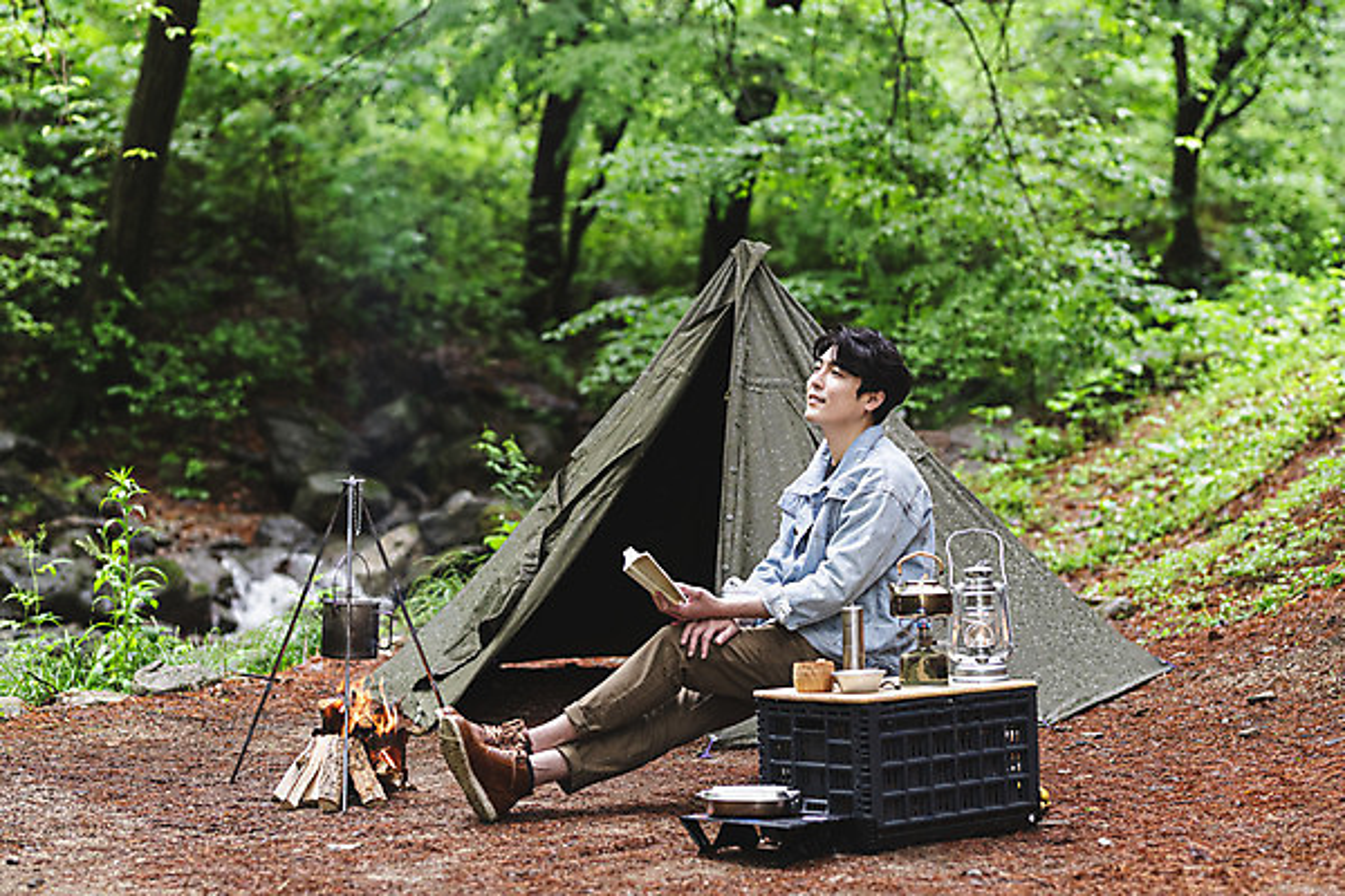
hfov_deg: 23.9
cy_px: 448
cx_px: 672
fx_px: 3175
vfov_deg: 16.1
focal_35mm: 85
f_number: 2.5
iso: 800
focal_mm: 85
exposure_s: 1/200
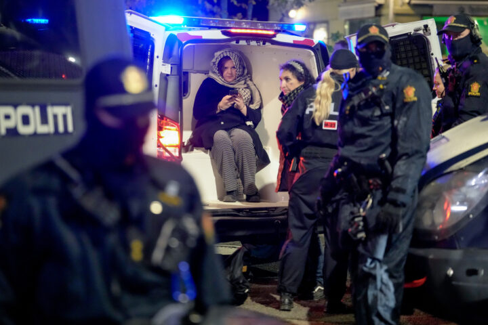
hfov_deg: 18.6
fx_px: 1491
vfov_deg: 12.5
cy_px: 162
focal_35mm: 110
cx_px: 244
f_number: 2.8
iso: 8000
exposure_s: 1/60
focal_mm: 110
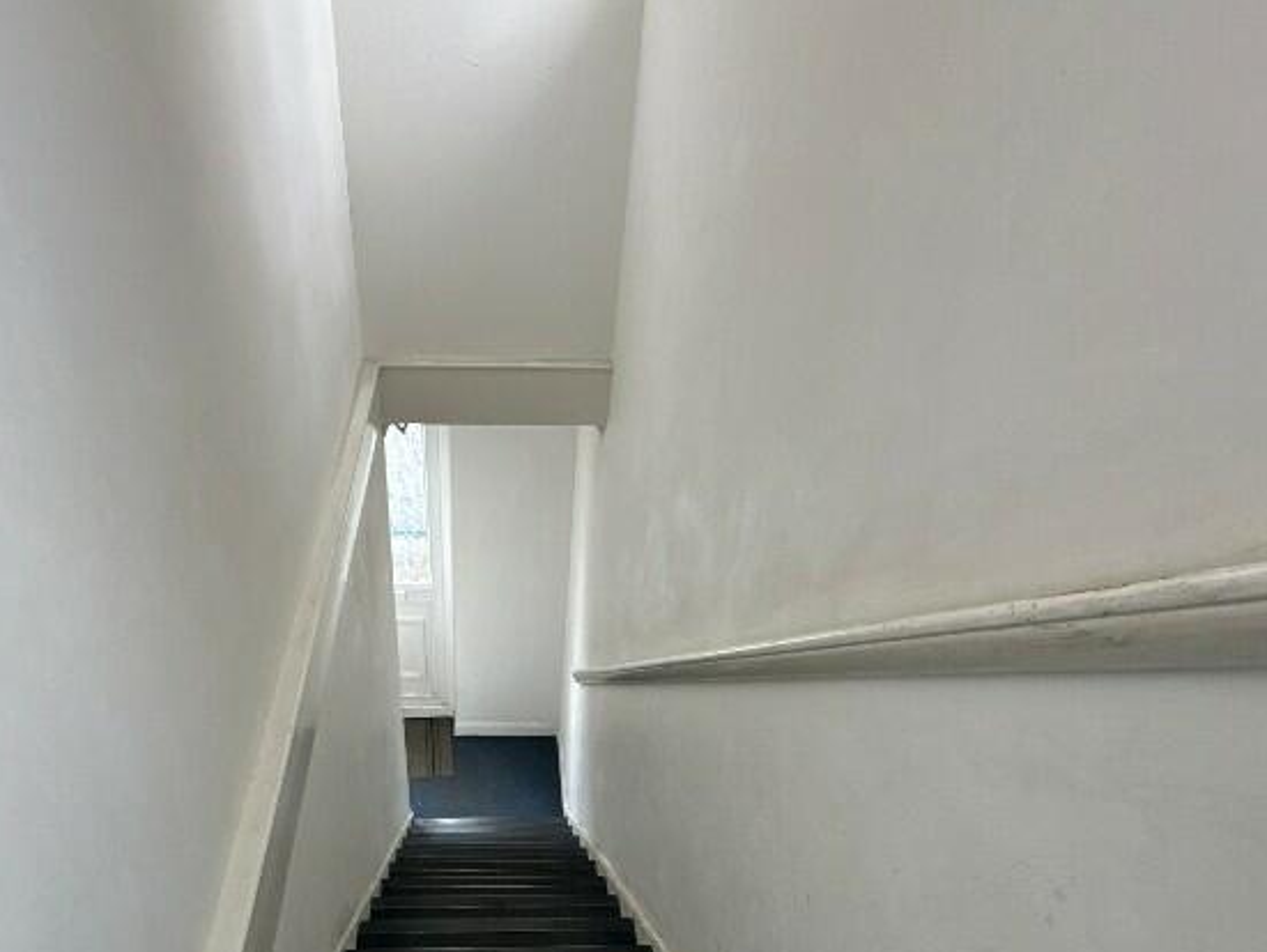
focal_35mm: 26
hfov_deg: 66.9
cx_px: 533
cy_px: 766
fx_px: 952
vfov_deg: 49.9
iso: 125
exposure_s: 1/99
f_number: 2.2
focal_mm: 2.22
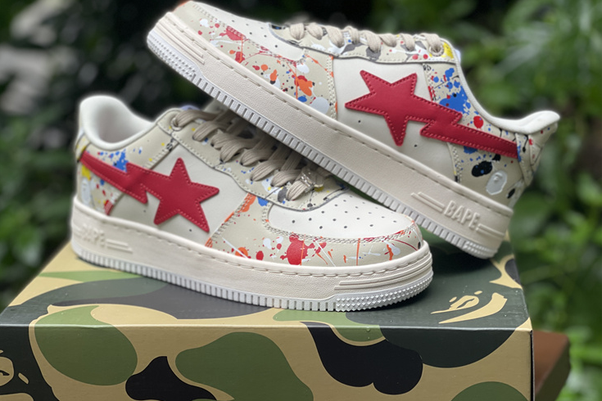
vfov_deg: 20.3
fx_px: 1120
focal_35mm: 67
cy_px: 183
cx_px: 300
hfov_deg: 30.1
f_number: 2.2
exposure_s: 1/121
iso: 50
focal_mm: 7.5
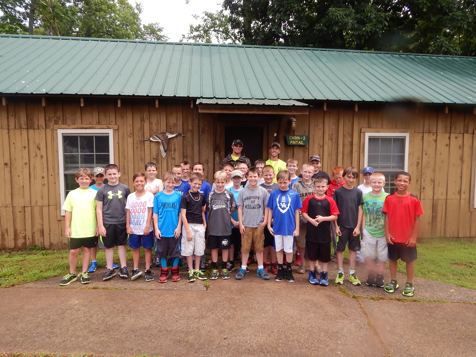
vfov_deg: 58.9
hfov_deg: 73.9
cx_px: 238
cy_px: 178
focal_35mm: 23
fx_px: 316
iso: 125
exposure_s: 1/640
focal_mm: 4
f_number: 3
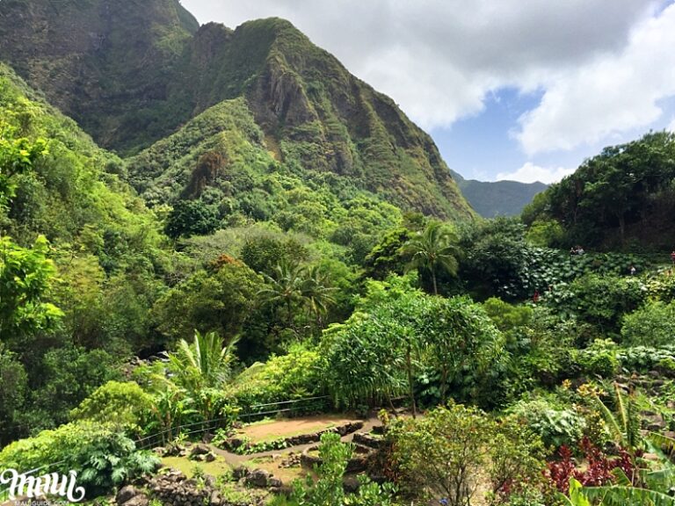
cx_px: 338
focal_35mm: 29
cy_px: 253
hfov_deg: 61.7
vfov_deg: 48.2
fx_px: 565
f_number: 2.2
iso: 32
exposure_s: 1/6623
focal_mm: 4.15
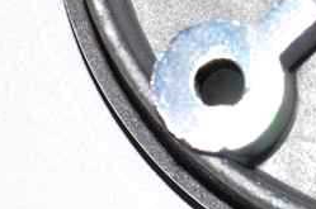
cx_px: 461
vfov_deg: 3.6
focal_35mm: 375
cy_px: -123
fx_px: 3288
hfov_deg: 5.5
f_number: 11
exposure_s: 1/100
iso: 160
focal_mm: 55
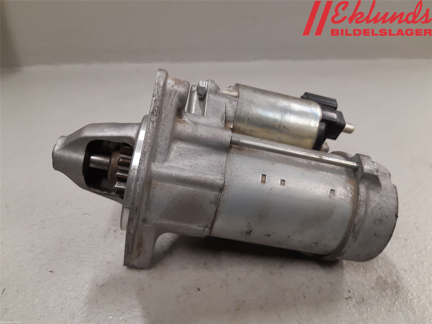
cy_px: 162
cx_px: 216
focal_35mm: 26
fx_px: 324
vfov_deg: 53.1
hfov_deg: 67.3
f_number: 1.7
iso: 125
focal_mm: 3.93
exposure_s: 1/50
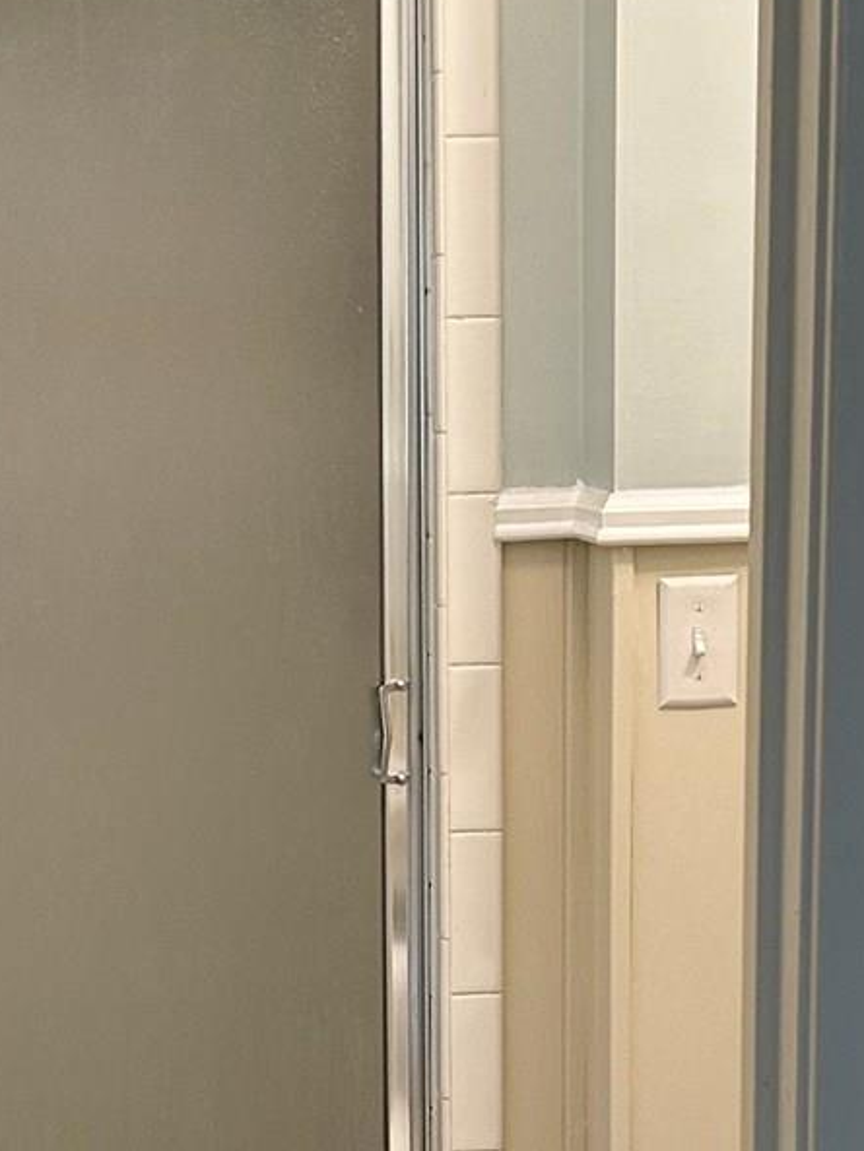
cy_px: 1122
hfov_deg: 14.6
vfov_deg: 19.0
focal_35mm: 101
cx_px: 328
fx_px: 3360
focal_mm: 5.7
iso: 100
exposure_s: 1/60
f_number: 1.5
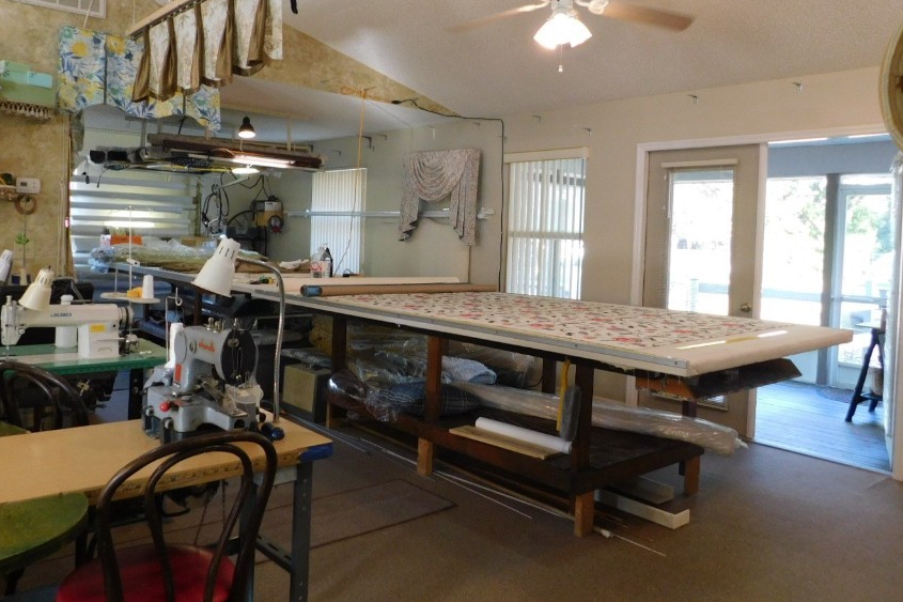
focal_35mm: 29
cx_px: 469
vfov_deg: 44.8
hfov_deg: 63.6
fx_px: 727
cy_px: 249
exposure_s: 1/30
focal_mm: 4
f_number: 3
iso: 250
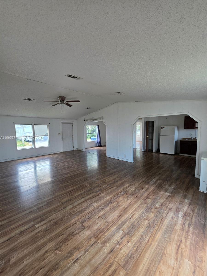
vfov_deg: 106.2
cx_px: 104
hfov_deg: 89.9
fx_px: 104
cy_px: 138
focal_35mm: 13
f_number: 1.9
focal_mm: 2.2
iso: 64
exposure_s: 1/120
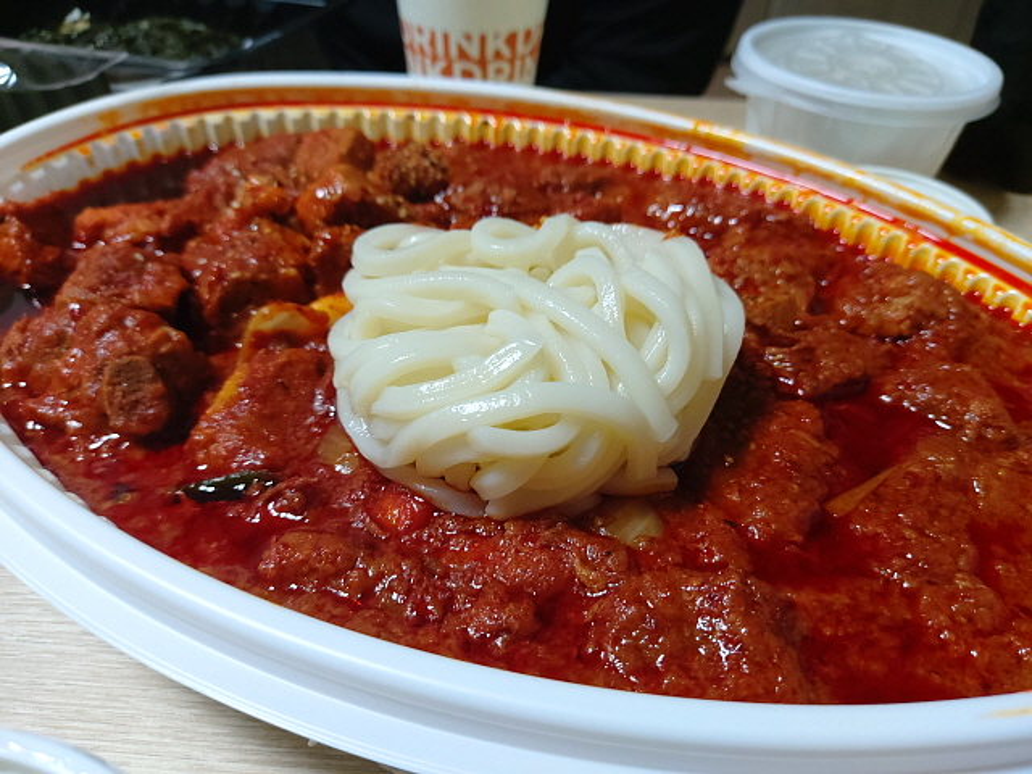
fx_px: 745
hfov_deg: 69.4
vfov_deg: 54.9
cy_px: 387
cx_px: 516
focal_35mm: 25
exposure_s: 1/30
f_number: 2
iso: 250
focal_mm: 4.58
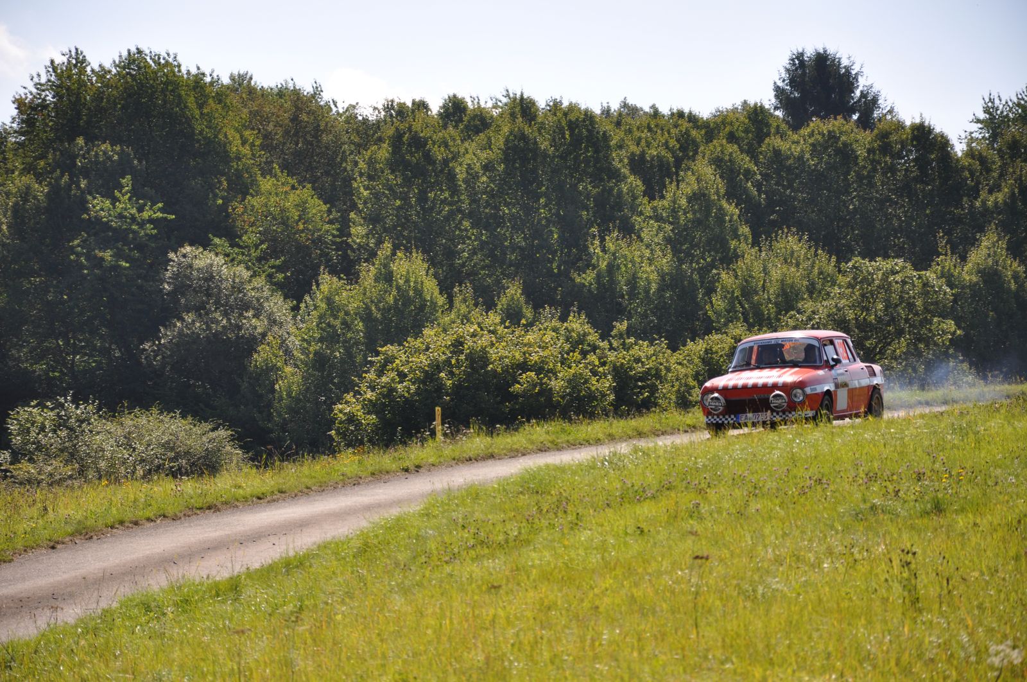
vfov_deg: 8.7
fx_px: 4487
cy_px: 341
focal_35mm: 158
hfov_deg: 13.1
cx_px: 514
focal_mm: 105
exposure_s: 1/640
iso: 200
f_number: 6.3
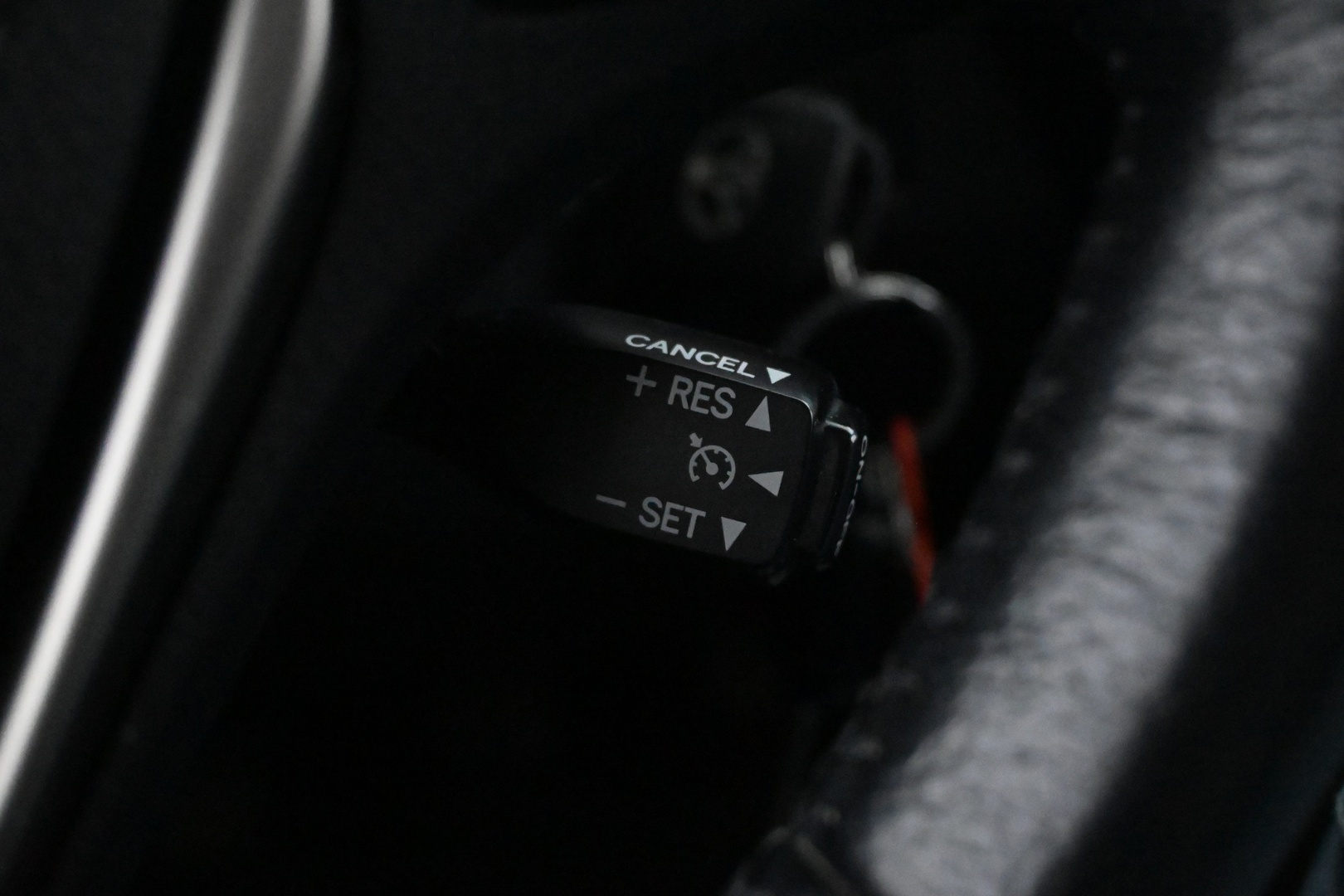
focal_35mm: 45
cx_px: 672
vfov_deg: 29.9
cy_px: 448
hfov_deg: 43.6
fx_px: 1680
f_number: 4.8
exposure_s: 1/50
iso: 14400
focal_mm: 30
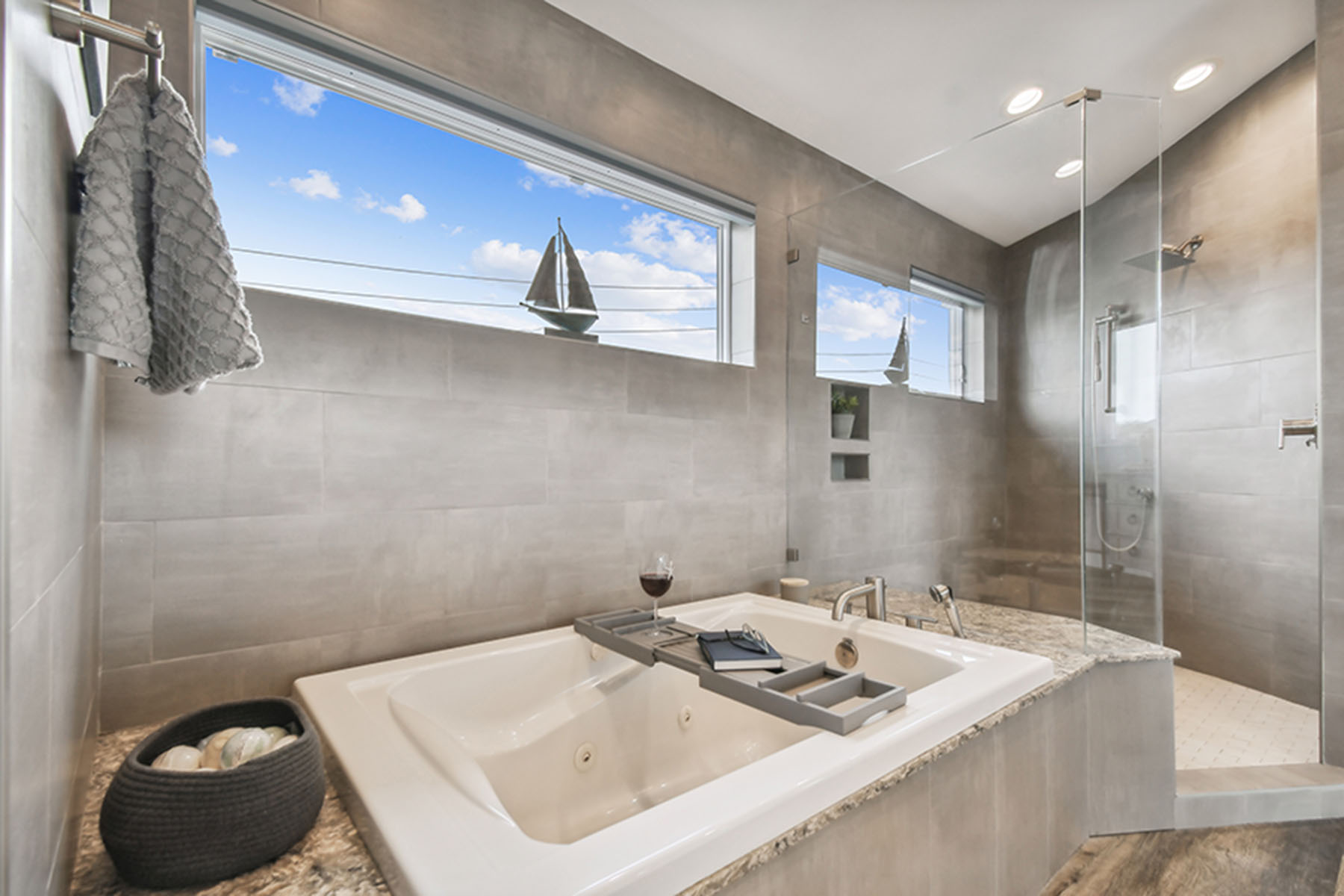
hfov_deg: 100.4
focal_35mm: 15
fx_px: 560
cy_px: 448
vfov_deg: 77.3
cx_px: 672
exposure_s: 1/200
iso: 100
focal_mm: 10
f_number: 7.1
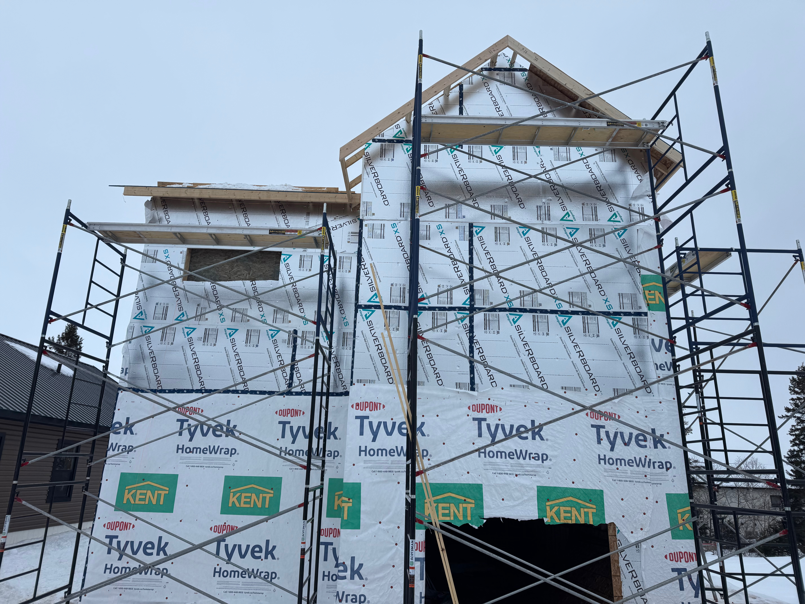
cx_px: 402
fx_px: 558
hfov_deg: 71.6
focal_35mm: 24
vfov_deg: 56.8
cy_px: 302
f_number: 1.78
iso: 80
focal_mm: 6.76
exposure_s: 1/1456
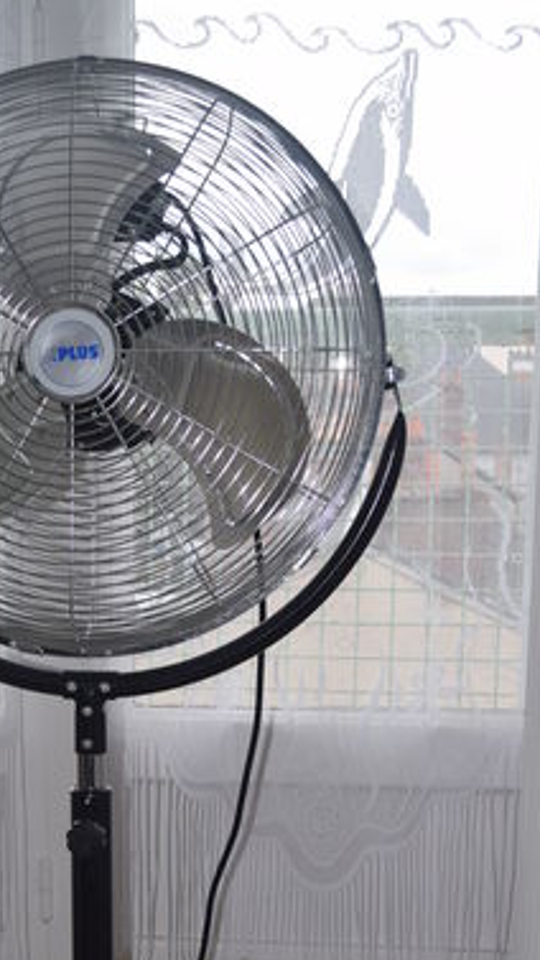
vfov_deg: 31.7
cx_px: 74
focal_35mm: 65
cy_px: 738
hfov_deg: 18.3
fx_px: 1655
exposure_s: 1/125
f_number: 5.6
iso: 160
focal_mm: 26
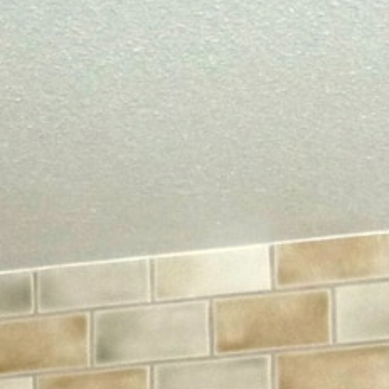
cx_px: 289
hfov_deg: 12.2
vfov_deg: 11.0
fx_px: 1818
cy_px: 797
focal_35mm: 143
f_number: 3.3
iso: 100
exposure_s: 1/200
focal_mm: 4.7
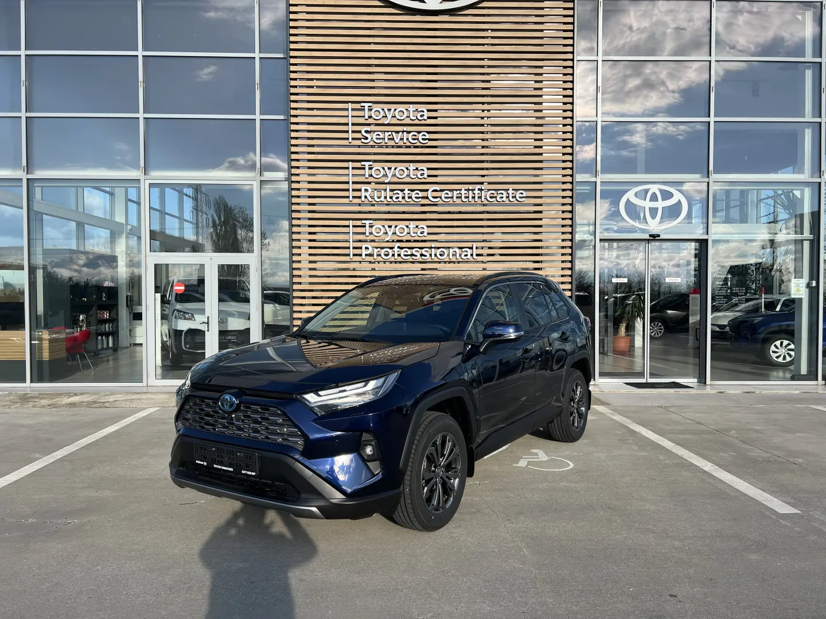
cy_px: 310
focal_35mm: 26
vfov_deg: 53.1
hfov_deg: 67.3
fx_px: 620
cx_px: 413
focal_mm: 5.7
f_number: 1.5
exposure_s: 1/2762
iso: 50
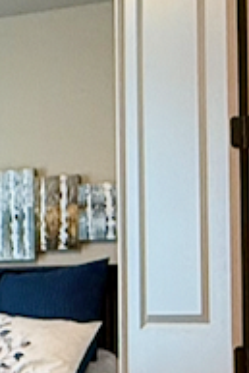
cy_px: 234
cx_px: -191
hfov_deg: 11.1
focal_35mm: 116
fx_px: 1201
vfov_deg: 17.6
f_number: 2.2
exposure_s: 1/60
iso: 500
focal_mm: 2.22
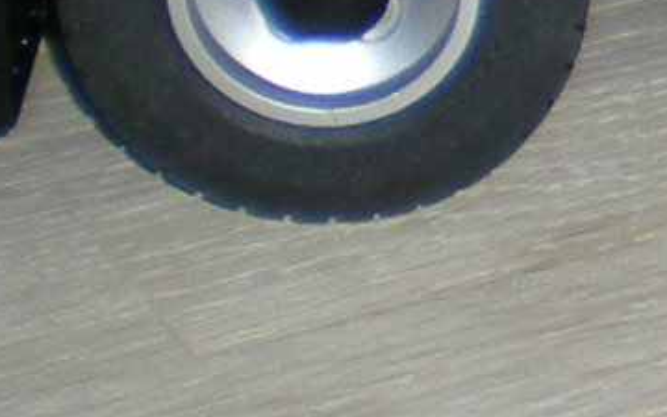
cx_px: 1873
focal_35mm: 290
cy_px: -419
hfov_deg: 6.7
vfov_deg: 4.5
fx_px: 5272
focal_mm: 6.3
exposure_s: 1/60
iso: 50
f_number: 3.1
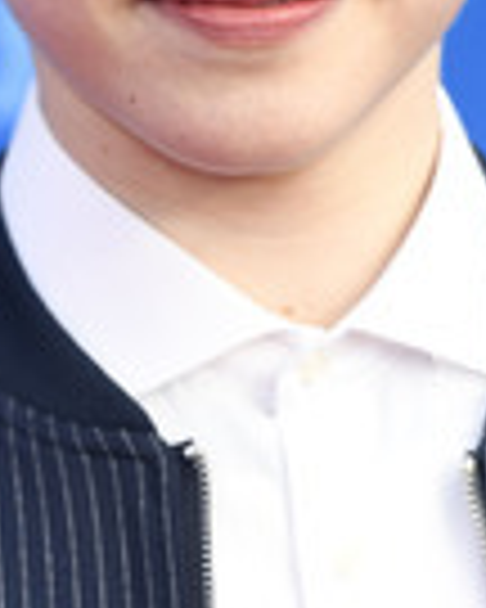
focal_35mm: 555
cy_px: 68
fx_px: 9979
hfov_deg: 2.8
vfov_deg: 3.5
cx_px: 238
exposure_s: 1/800
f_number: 3.5
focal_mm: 200
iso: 640
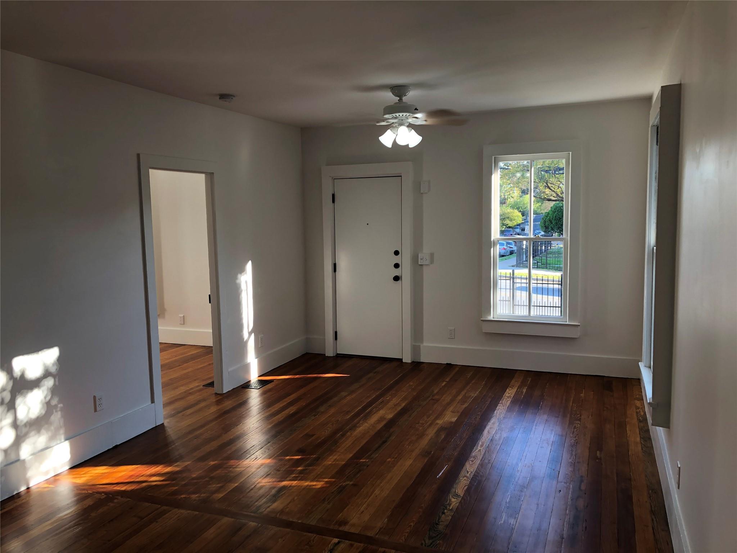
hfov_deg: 63.4
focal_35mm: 28
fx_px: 596
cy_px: 276
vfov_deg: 49.7
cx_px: 368
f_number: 1.8
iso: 50
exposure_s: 1/120
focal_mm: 3.99
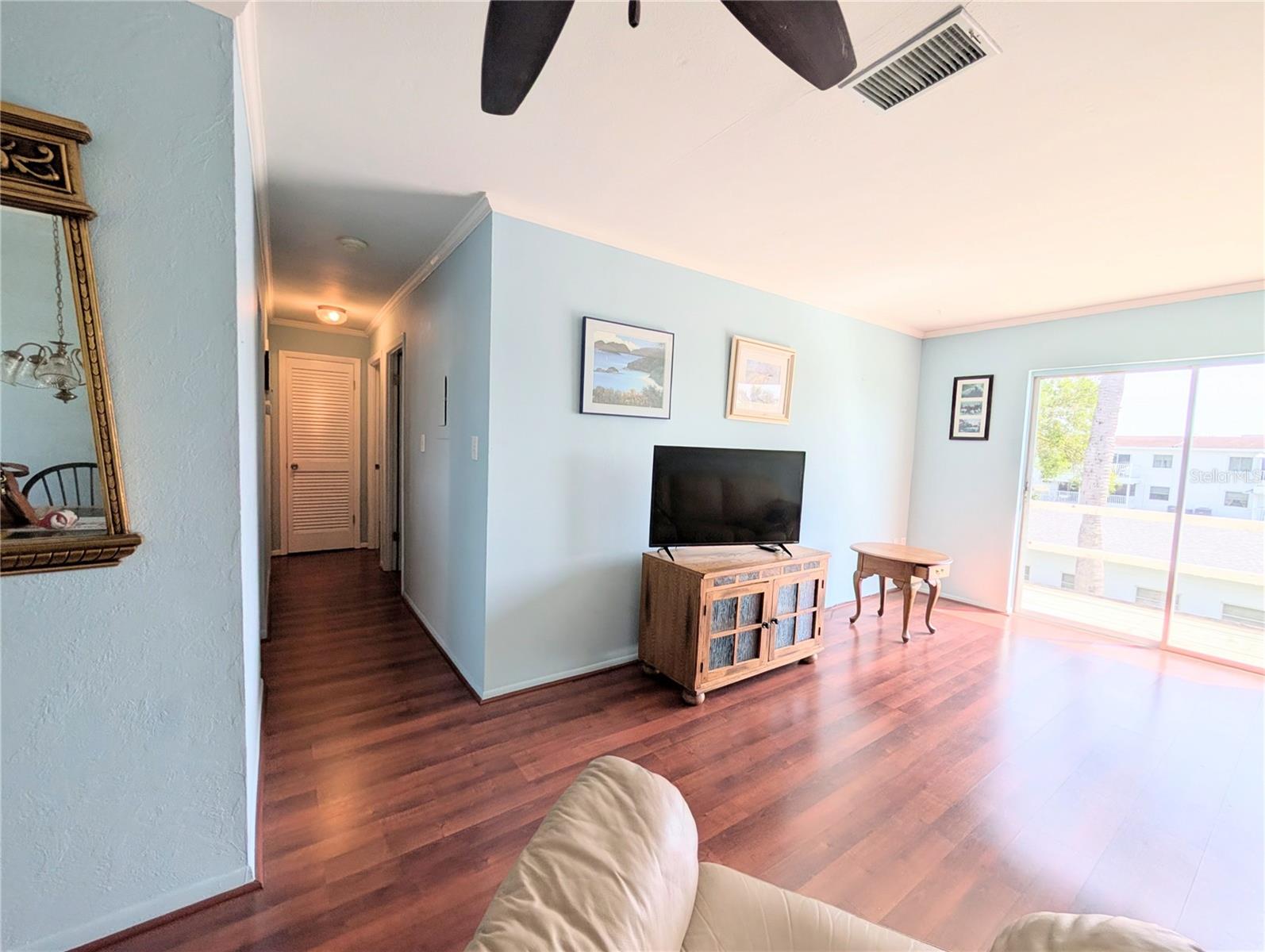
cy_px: 476
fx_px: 439
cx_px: 632
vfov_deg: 94.6
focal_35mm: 12
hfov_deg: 110.5
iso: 40
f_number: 1.7
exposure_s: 1/1171
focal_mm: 2.02
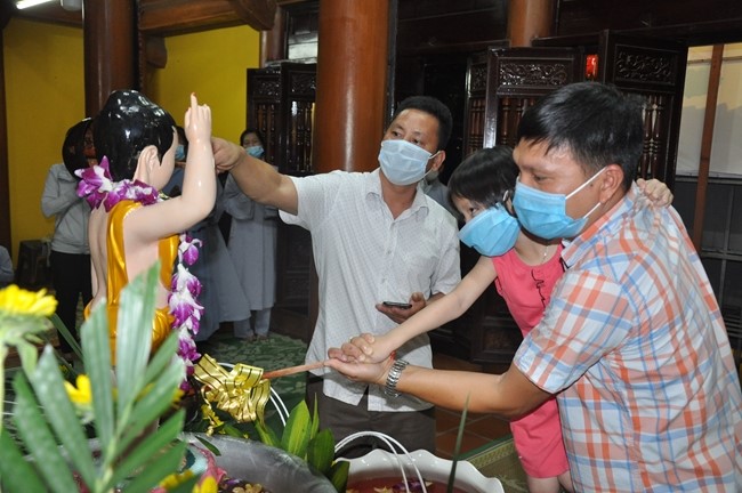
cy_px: 246
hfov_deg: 53.2
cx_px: 371
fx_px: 741
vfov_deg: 36.8
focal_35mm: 36
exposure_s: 1/60
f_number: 4.5
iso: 1250
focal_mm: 24
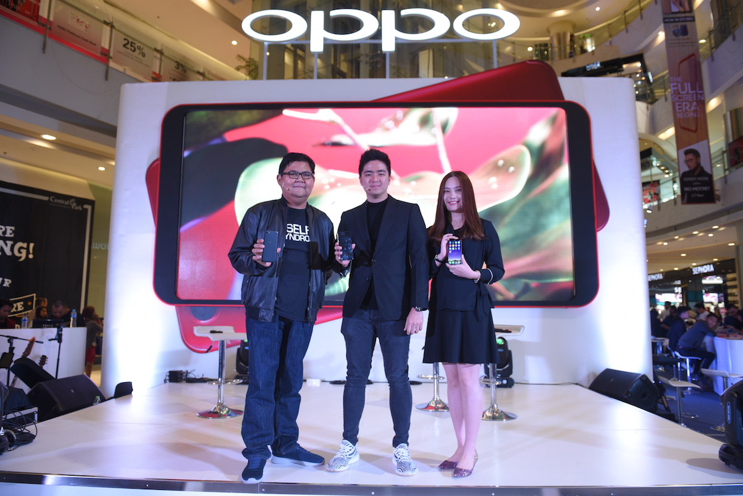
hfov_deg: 73.7
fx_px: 495
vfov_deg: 53.2
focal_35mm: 24
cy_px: 248
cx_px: 372
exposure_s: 1/160
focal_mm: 24
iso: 1000
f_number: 4
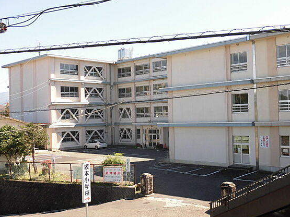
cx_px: 145
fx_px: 369
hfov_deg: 43.0
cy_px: 110
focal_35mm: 44
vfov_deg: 32.9
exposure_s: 1/400
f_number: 3.8
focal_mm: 7.72
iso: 100
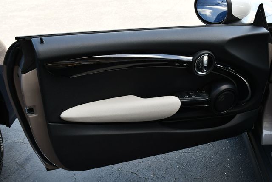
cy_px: 91
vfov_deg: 36.9
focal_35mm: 36
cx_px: 136
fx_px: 272
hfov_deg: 53.1
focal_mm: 18
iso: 400
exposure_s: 1/250
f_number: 5.6
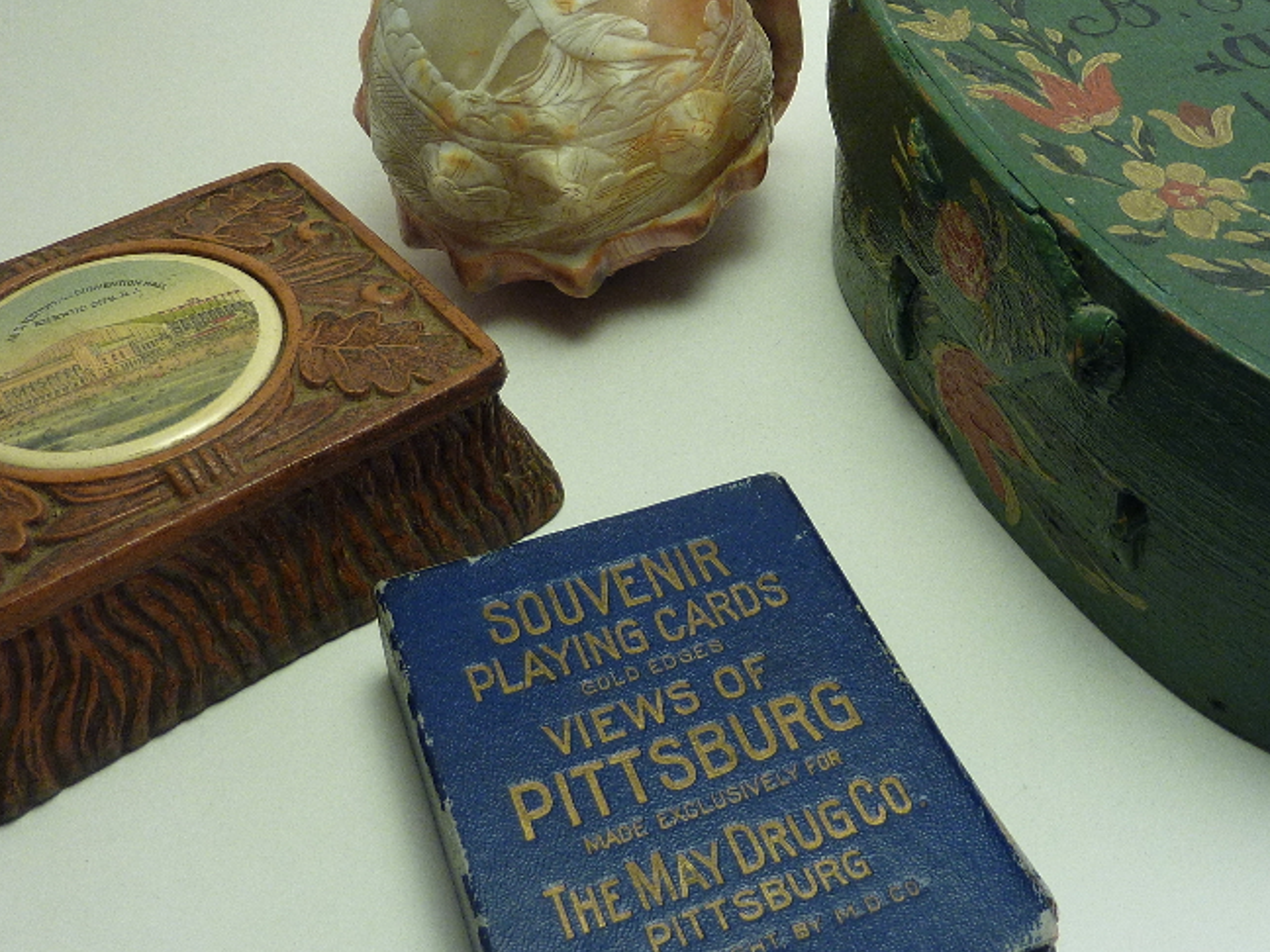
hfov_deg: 44.7
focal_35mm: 42
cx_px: 702
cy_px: 349
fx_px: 1541
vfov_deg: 34.1
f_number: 3.3
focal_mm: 4.4
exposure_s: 1/60
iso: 100
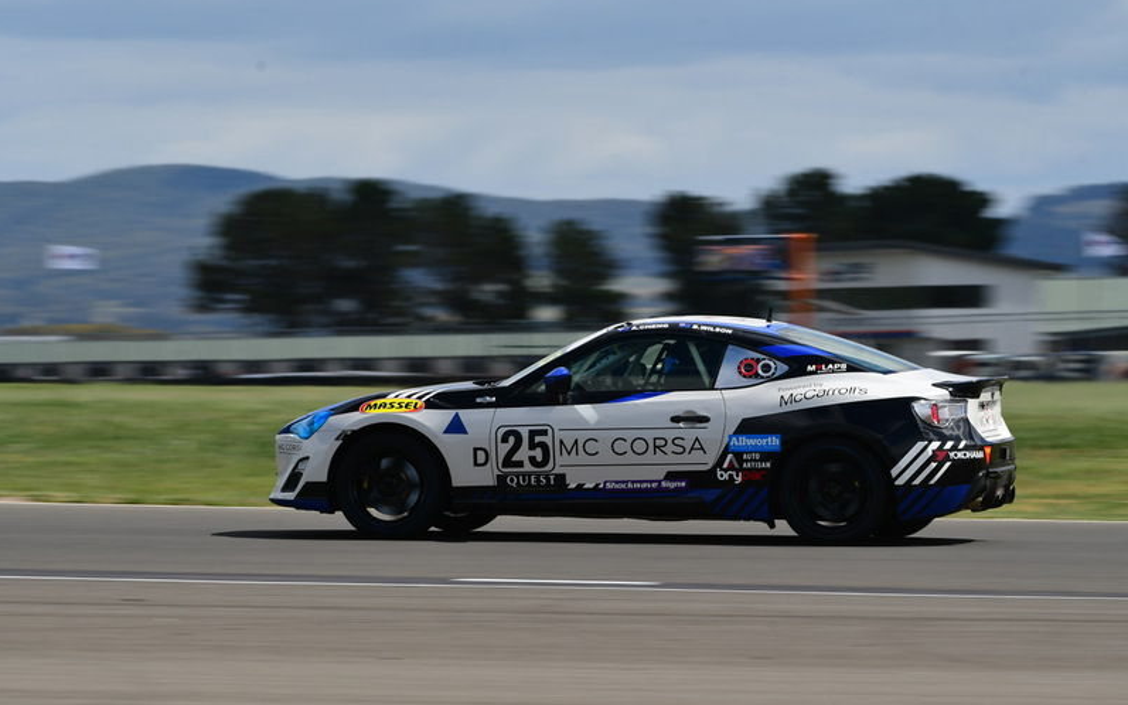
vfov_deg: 4.3
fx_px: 9437
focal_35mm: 307
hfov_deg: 6.8
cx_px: 563
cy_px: 371
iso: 100
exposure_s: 1/200
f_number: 11
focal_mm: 200
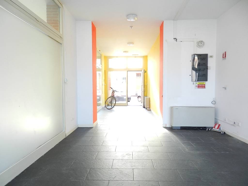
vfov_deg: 58.9
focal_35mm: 23
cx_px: 124
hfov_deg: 73.9
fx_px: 165
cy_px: 93
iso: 200
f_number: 3.4
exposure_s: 1/30
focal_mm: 4
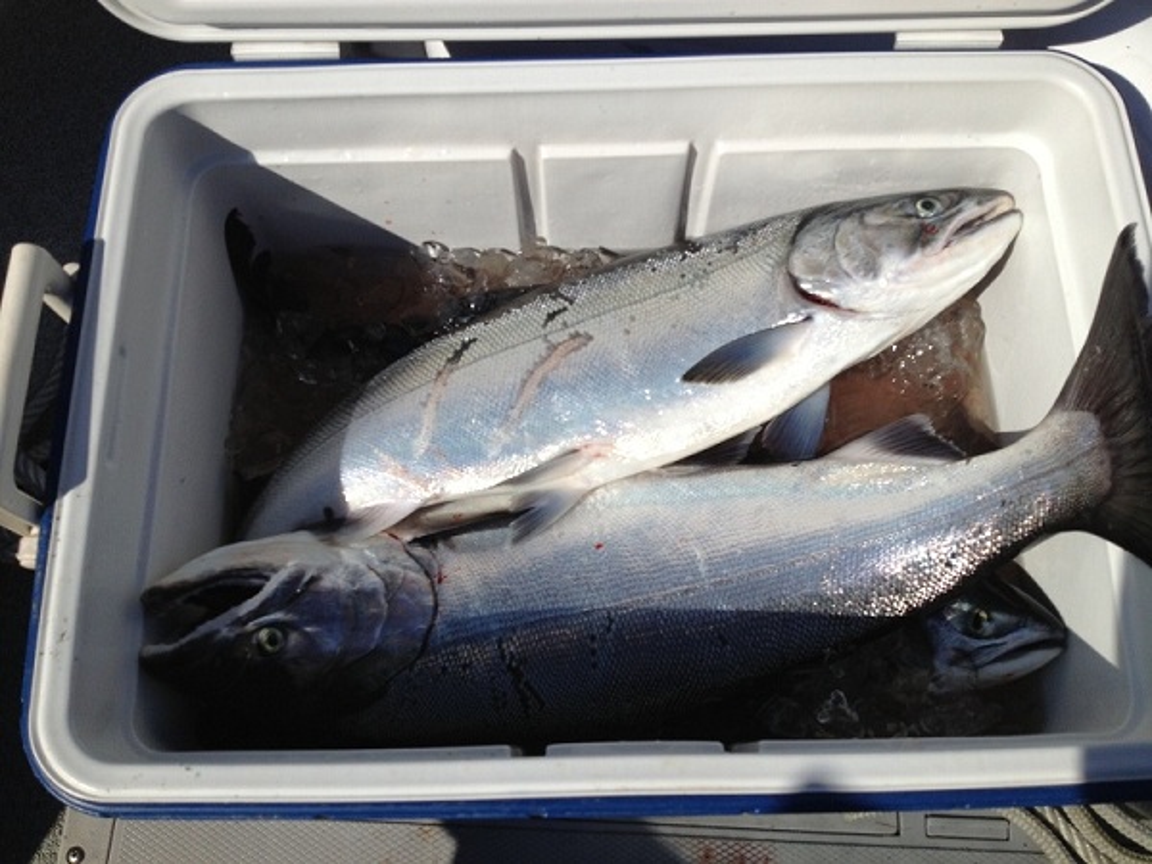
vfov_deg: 40.7
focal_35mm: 35
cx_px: 576
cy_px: 432
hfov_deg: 52.6
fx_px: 1165
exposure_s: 1/3460
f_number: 2.4
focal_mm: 4.28
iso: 50
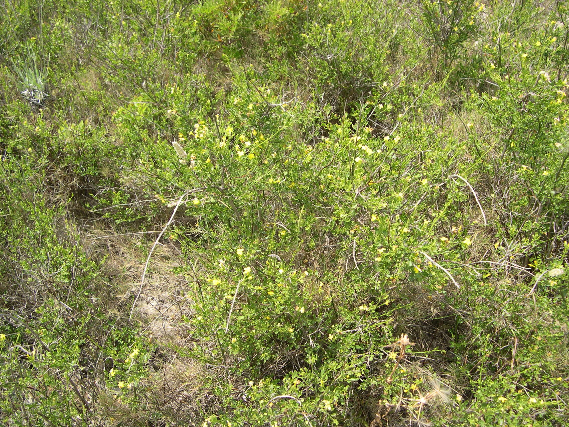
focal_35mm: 38
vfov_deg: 37.7
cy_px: 214
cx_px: 284
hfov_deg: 49.0
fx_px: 625
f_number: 2.8
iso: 100
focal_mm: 8
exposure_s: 1/614
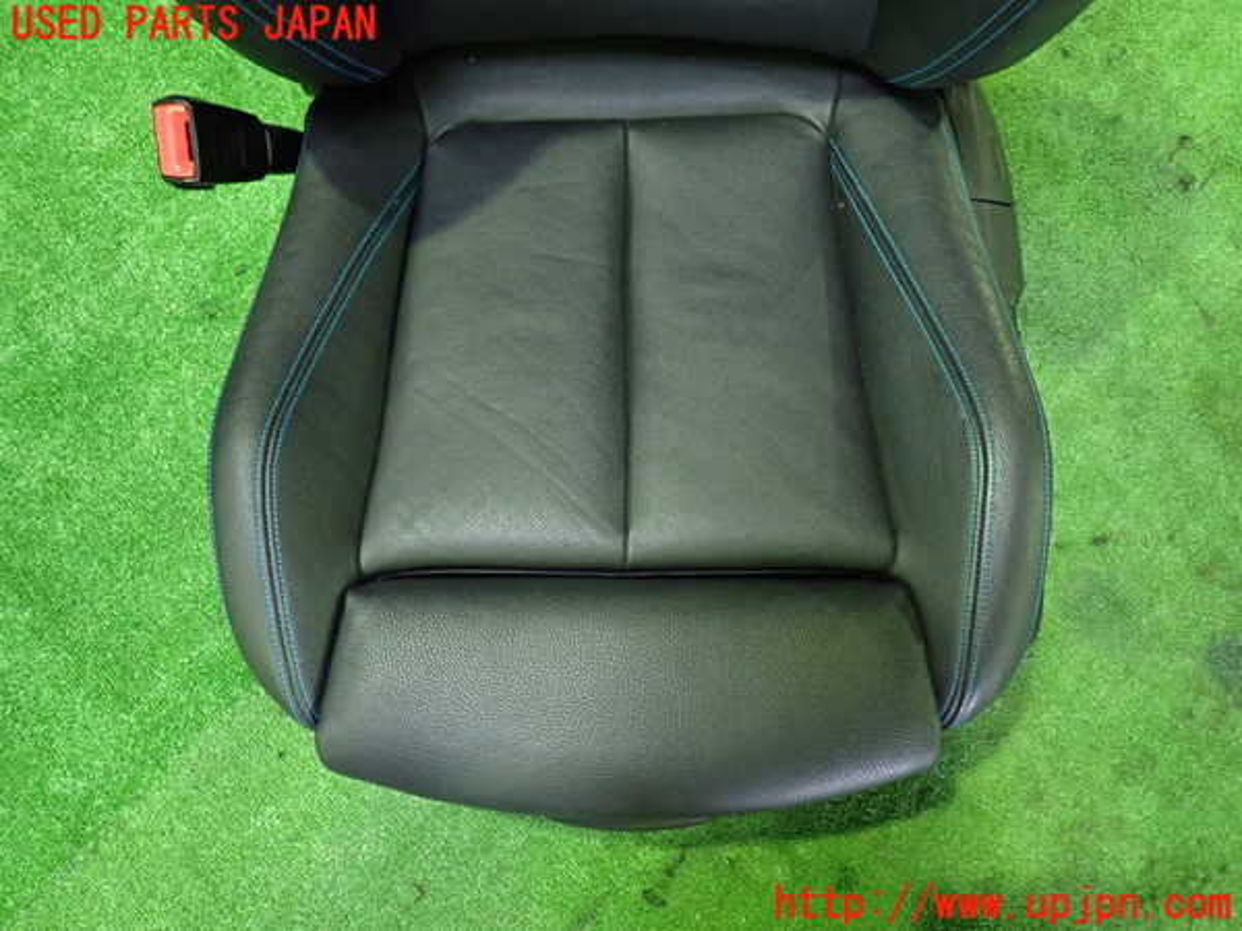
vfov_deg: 54.9
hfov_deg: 69.4
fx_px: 897
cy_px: 466
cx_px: 621
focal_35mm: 25
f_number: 2
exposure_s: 1/30
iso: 800
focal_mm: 4.5
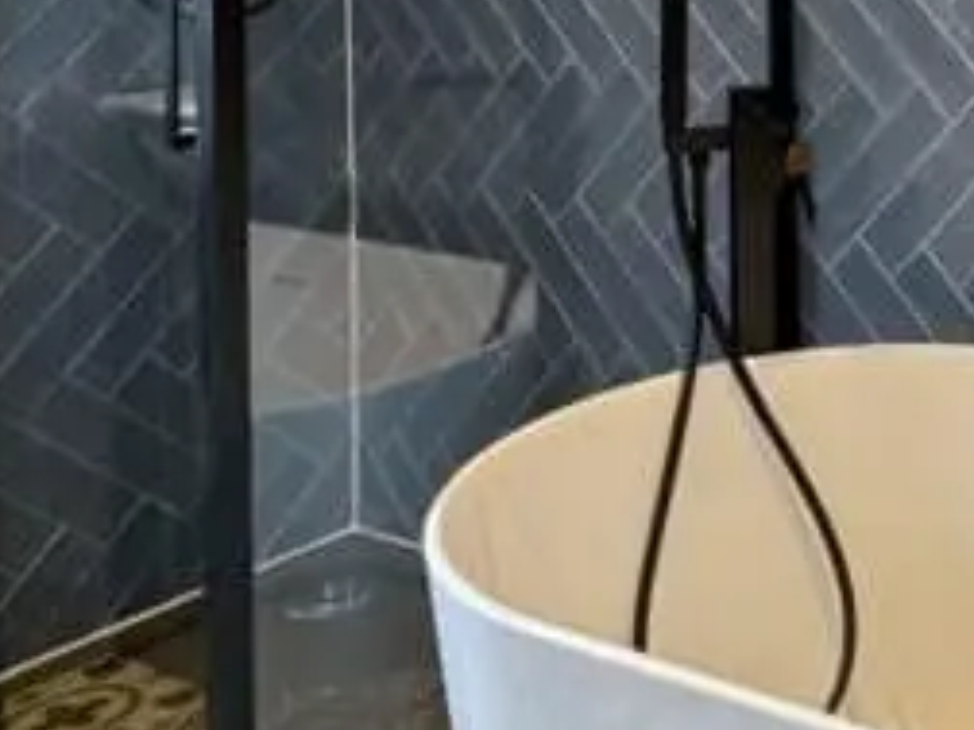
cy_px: -151
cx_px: 1221
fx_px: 1604
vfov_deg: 23.4
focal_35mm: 57
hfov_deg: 28.5
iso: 320
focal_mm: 2.22
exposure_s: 1/50
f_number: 2.2
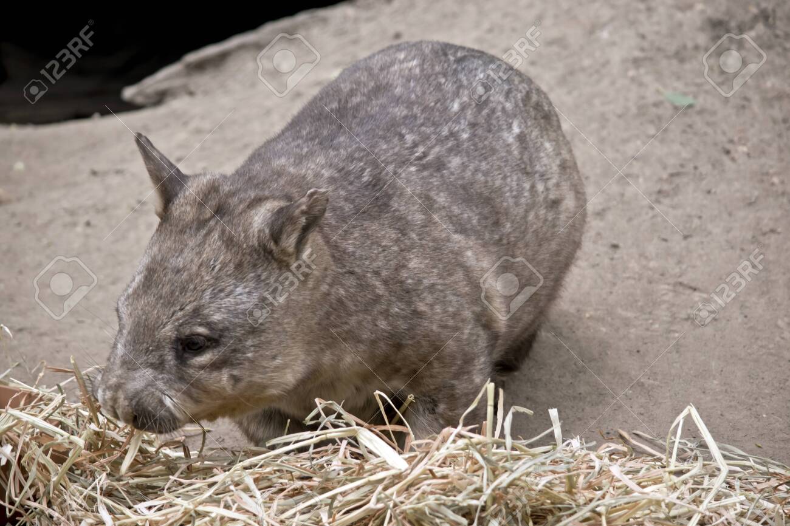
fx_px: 3949
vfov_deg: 7.6
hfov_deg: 11.4
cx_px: 395
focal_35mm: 180
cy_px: 263
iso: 400
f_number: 5.6
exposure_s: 1/125
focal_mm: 120
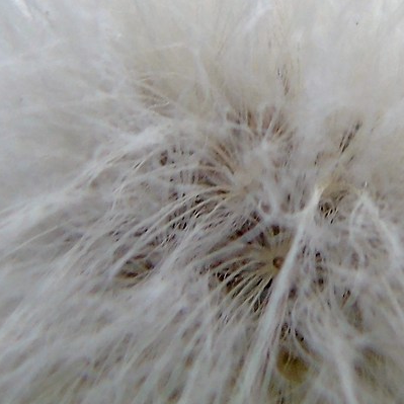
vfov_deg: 13.0
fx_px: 1756
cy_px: 52
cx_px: 291
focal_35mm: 133
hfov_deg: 13.1
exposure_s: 1/160
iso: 80
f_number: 3.4
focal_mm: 4.4
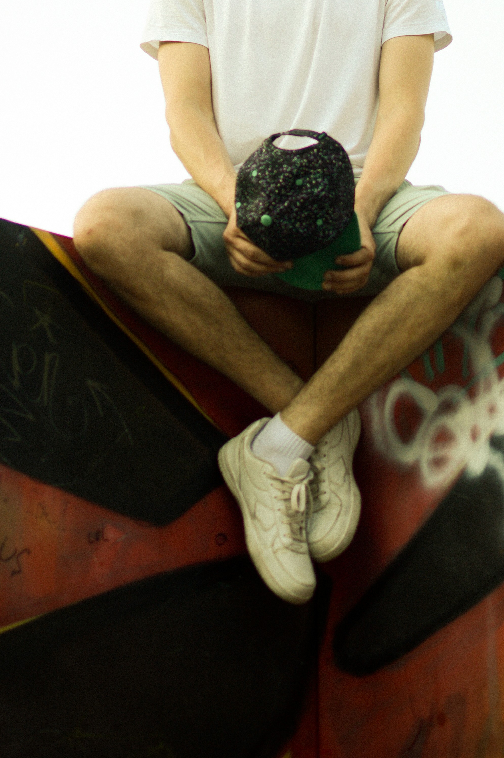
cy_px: 72
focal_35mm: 105
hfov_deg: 13.0
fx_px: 2209
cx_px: 287
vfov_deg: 19.1
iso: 100
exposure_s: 1/1000
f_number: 1.8
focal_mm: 35
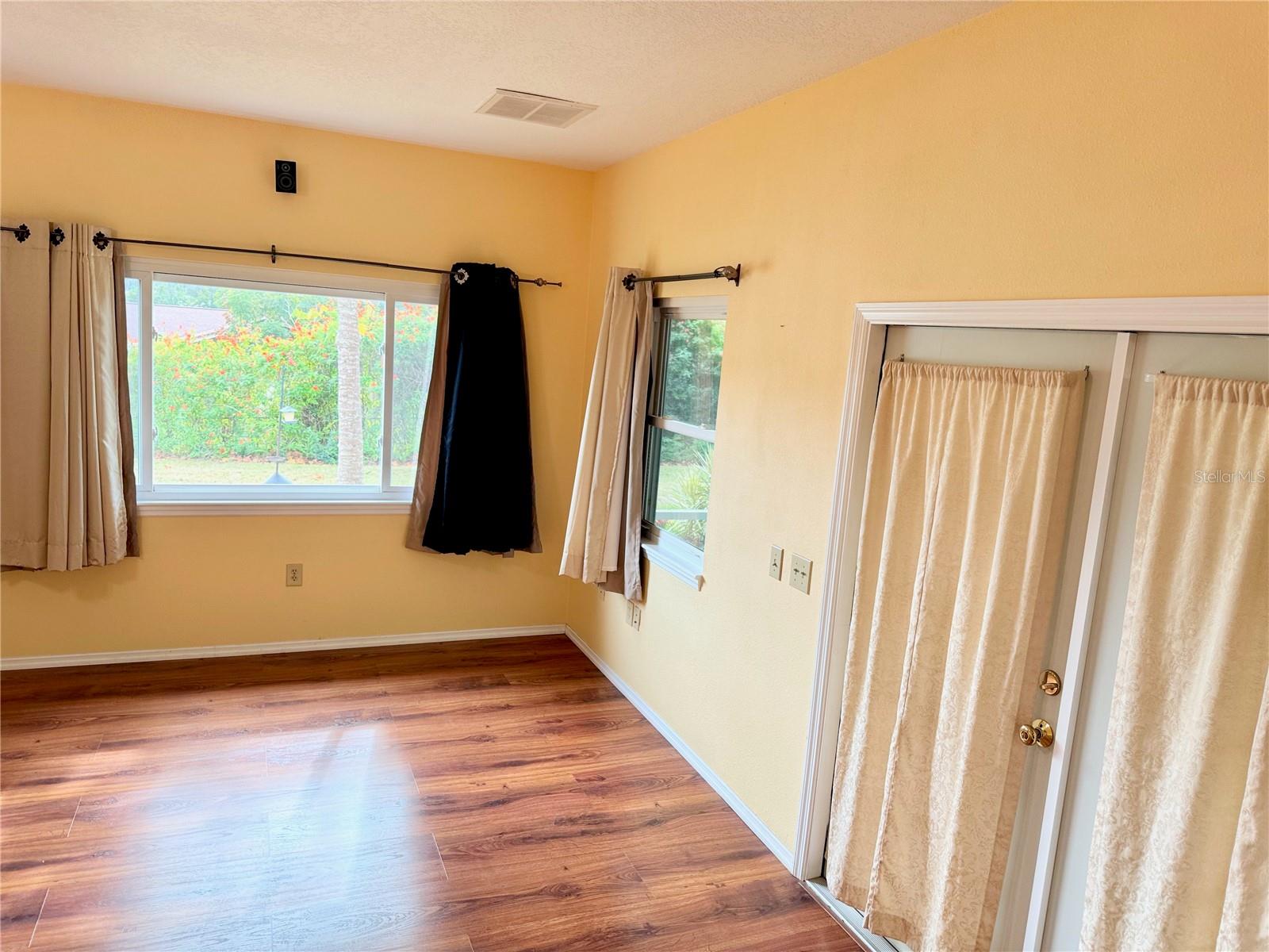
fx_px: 880
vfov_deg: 56.8
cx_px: 634
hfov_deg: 71.6
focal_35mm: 24
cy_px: 476
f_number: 1.78
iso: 80
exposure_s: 1/120
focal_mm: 6.76
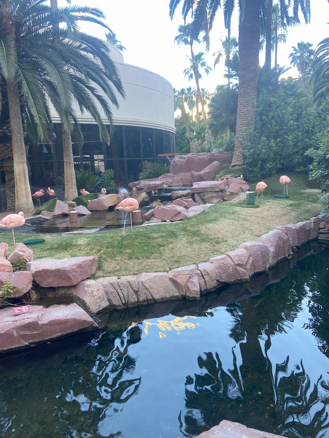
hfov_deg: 53.1
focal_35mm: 26
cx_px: 164
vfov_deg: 67.3
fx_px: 329
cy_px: 219
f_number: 1.8
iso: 80
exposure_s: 1/121
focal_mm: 4.25
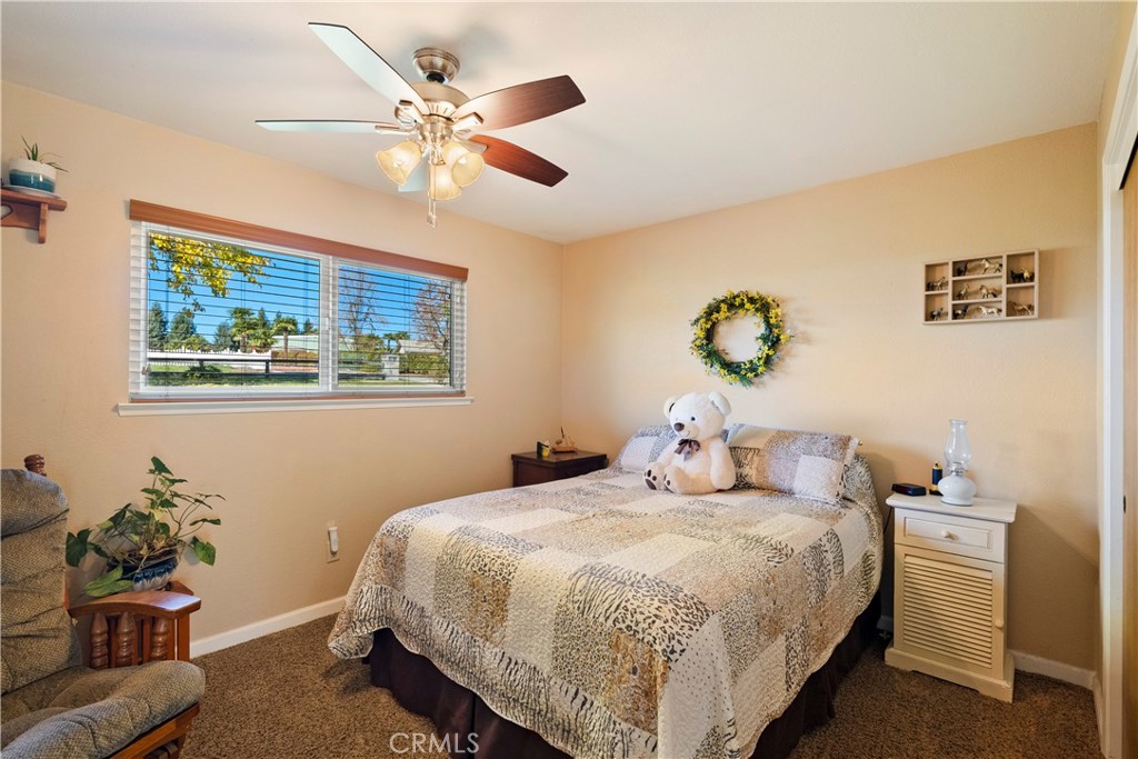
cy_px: 380
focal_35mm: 16
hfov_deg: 96.7
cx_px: 569
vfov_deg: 73.8
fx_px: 506
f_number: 7.1
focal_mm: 16
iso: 400
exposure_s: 1/6
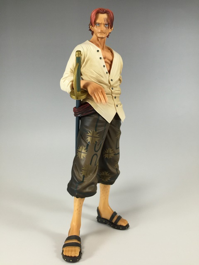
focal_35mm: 29
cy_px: 132
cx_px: 100
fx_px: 222
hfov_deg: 48.2
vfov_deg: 61.7
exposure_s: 1/33
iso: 50
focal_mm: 4.15
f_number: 2.2
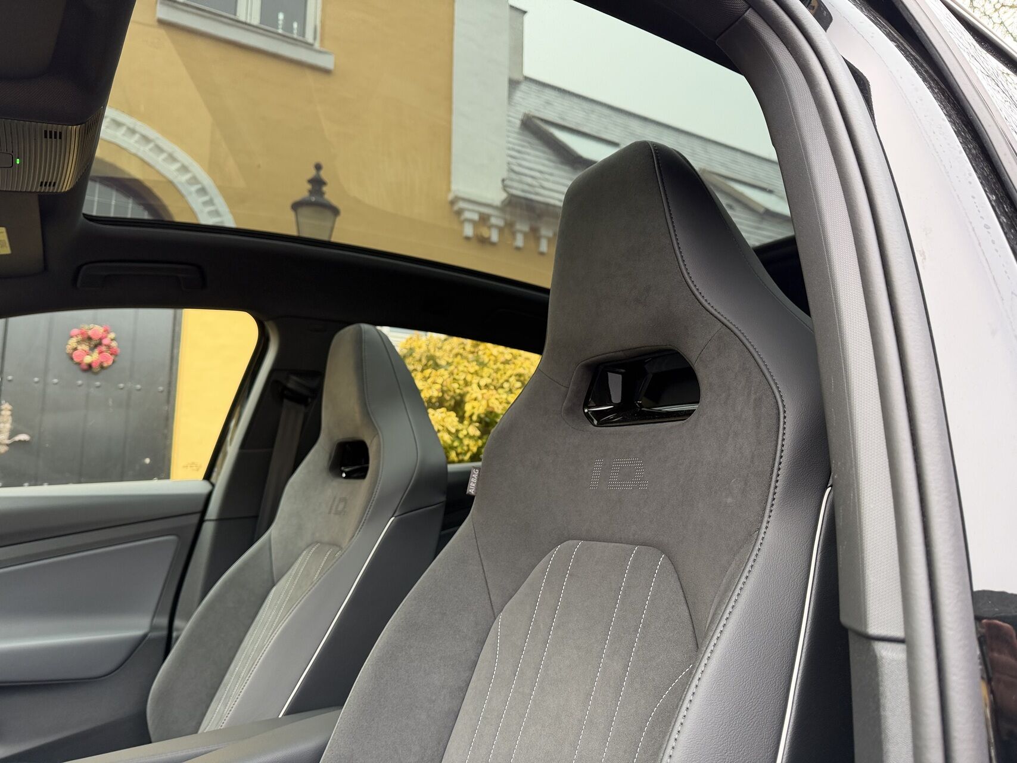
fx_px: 705
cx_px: 508
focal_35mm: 24
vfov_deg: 56.8
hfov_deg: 71.6
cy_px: 382
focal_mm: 6.76
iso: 100
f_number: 1.78
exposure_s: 1/121
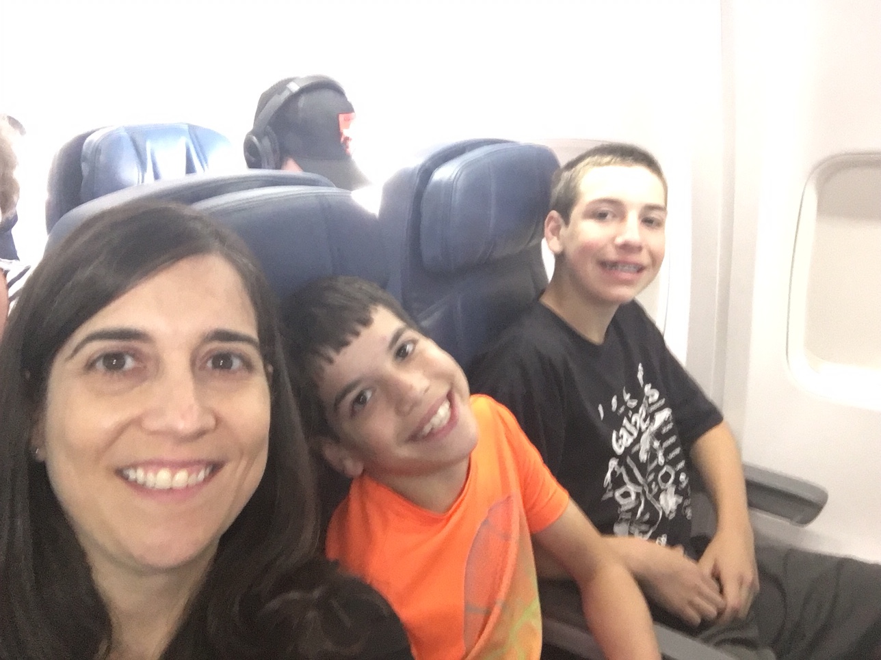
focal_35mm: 31
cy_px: 330
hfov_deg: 58.4
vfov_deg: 45.4
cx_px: 440
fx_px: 789
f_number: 2.2
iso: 400
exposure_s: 1/15
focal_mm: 2.65
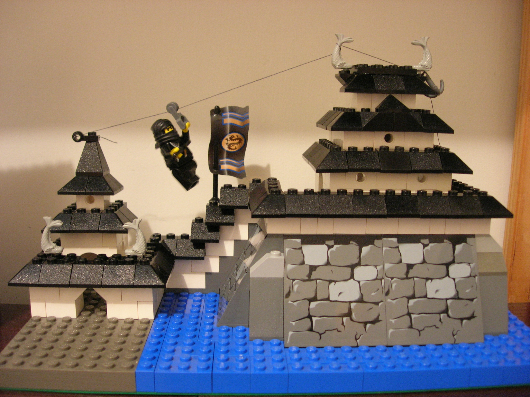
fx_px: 582
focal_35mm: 38
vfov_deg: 37.7
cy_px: 198
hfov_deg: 49.0
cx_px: 265
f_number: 2.8
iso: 200
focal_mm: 7.8
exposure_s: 1/3.1
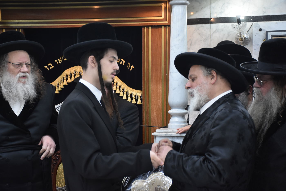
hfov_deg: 26.0
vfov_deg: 17.5
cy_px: 96
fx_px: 620
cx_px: 143
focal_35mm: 78
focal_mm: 52
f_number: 5.6
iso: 1600
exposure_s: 1/125
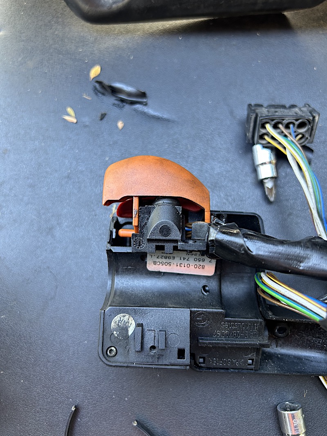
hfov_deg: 53.1
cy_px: 218
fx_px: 328
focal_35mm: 26
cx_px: 164
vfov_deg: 67.3
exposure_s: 1/121
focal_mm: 5.7
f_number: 1.5
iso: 125
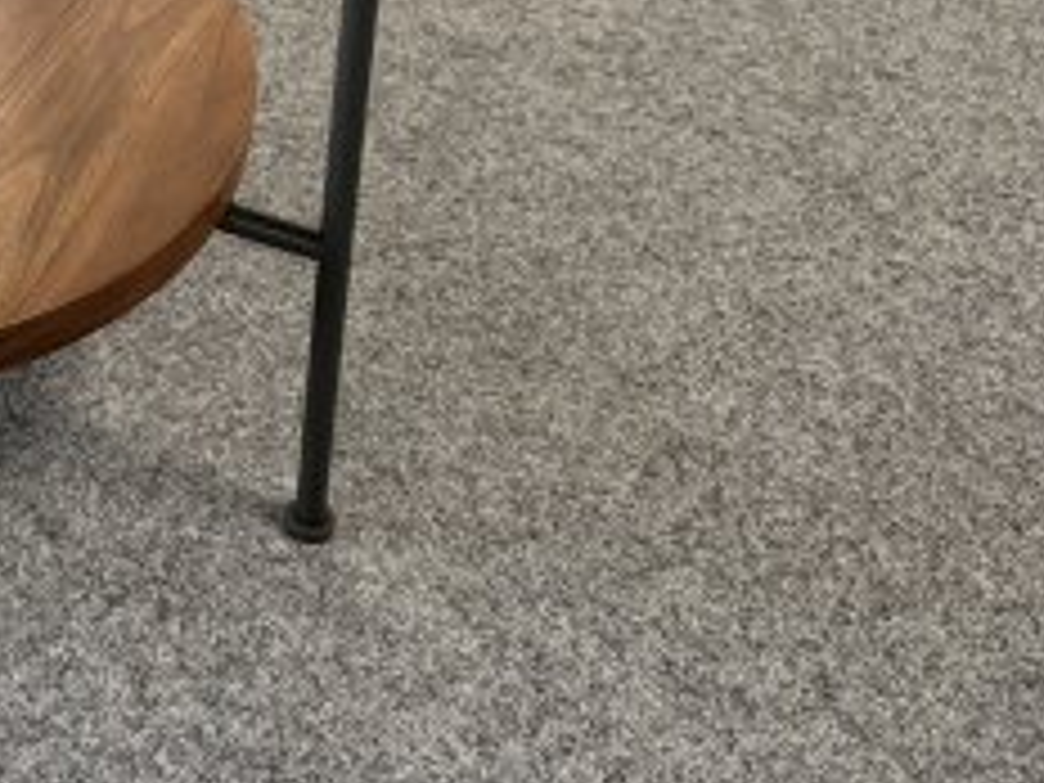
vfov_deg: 22.6
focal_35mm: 62
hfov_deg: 28.4
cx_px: -104
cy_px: -36
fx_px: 1870
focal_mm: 6.76
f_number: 1.78
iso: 200
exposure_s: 1/100
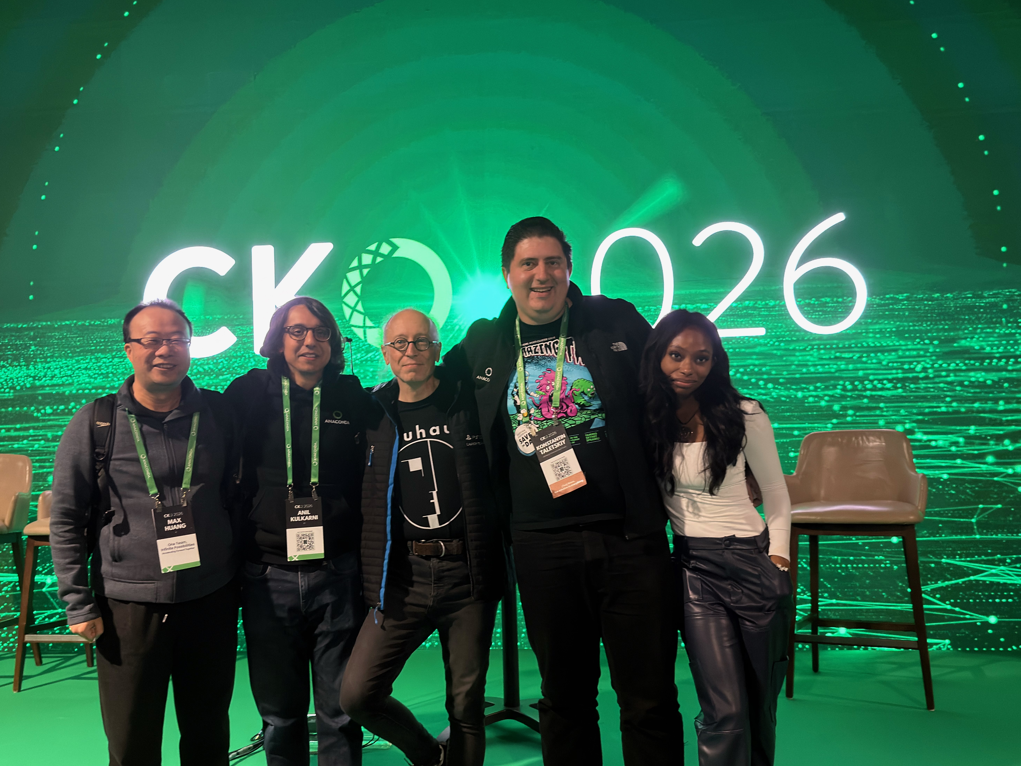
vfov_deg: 42.9
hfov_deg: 55.3
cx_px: 499
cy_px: 394
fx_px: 973
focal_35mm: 33
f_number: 1.78
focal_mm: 6.76
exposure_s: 1/30
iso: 500
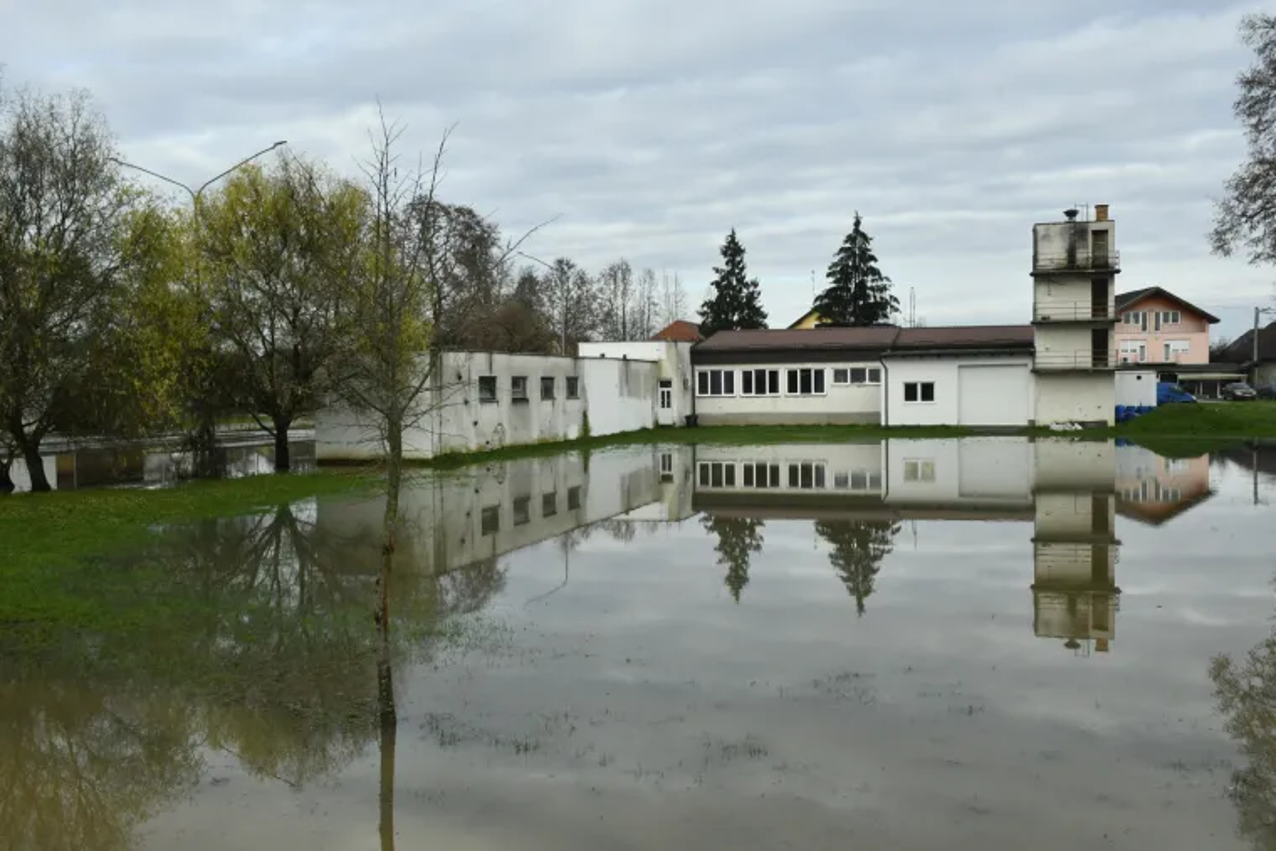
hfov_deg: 55.8
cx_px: 638
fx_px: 1205
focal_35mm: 34
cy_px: 426
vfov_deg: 38.9
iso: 640
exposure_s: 1/500
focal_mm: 23
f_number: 14
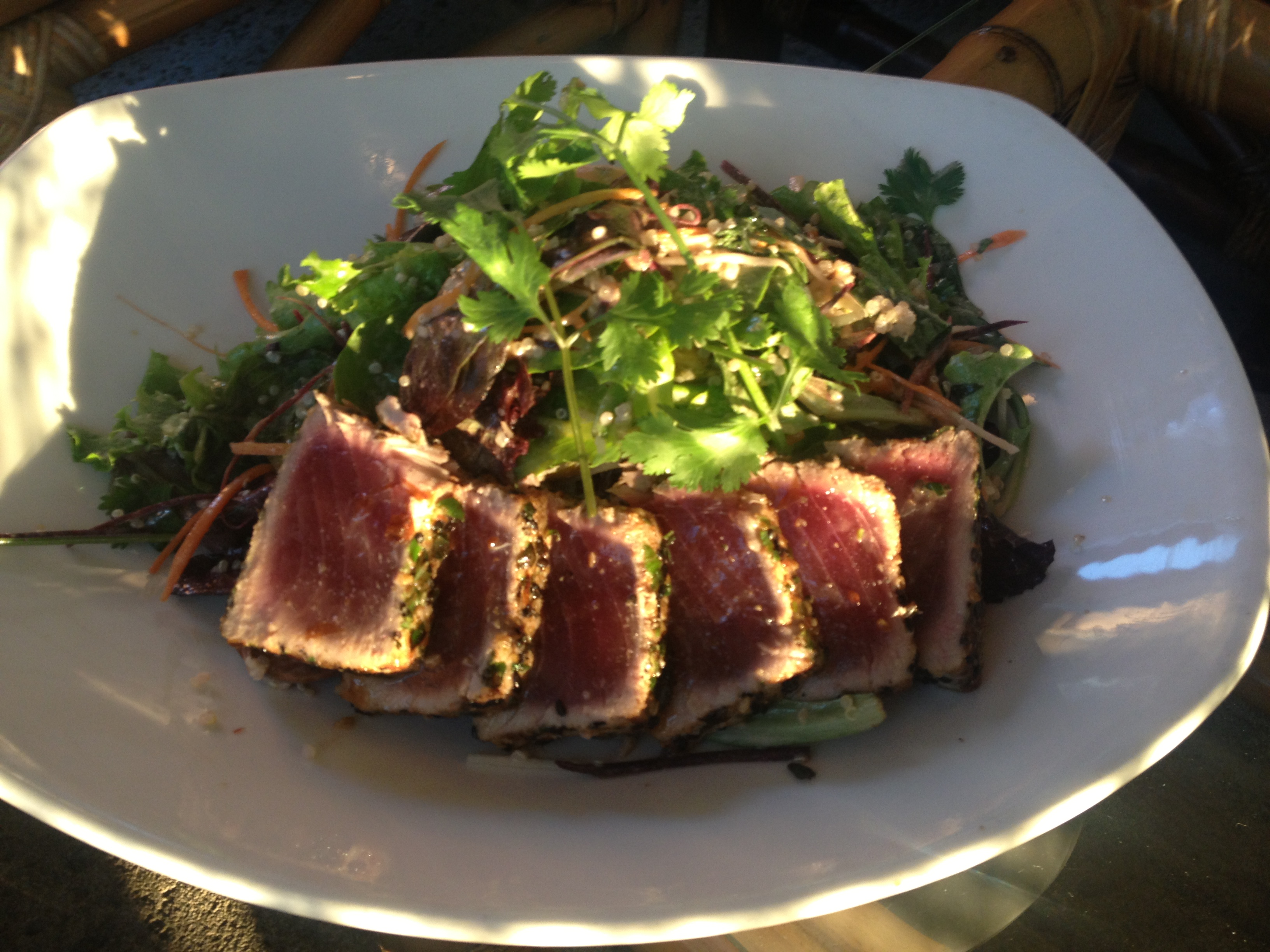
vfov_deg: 40.7
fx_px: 1284
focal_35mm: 35
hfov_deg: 52.6
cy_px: 476
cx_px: 635
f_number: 2.4
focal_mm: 4.28
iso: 80
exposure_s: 1/20
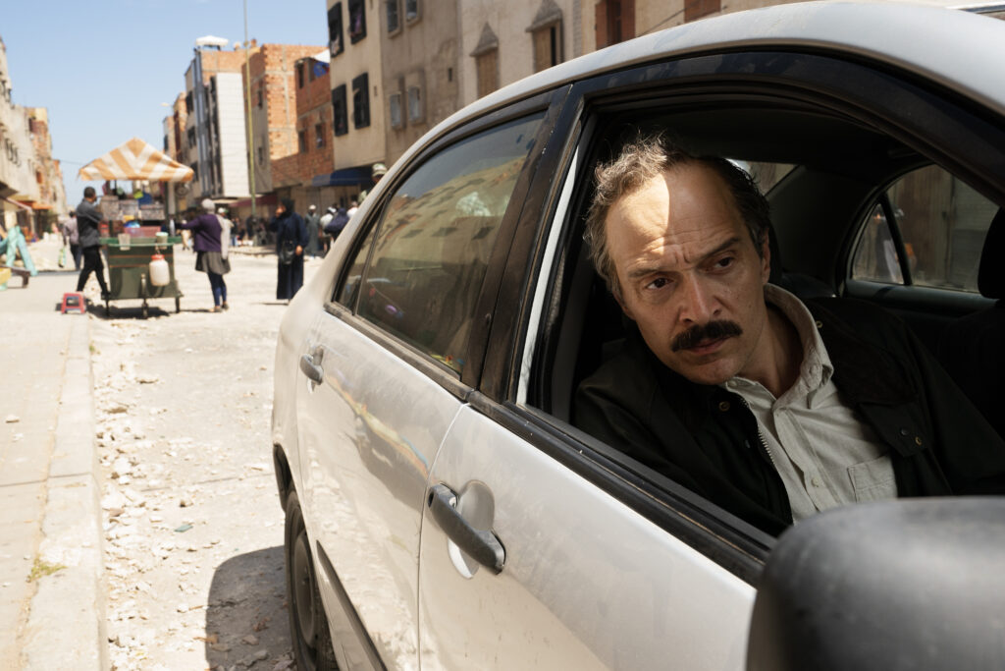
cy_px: 336
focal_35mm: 32
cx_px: 502
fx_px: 893
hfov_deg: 58.7
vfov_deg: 41.1
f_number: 9
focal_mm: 32
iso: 400
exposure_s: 1/320
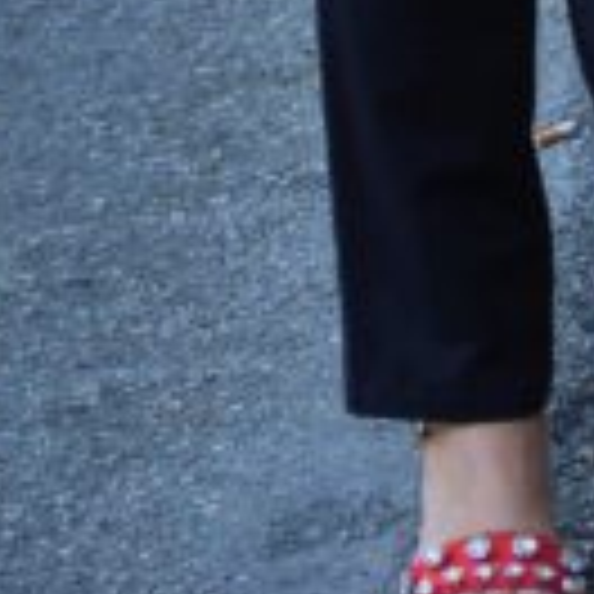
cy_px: -702
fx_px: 9610
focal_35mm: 495
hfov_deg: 3.5
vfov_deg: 3.5
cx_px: 1109
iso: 200
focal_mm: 50
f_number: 8
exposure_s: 1/125
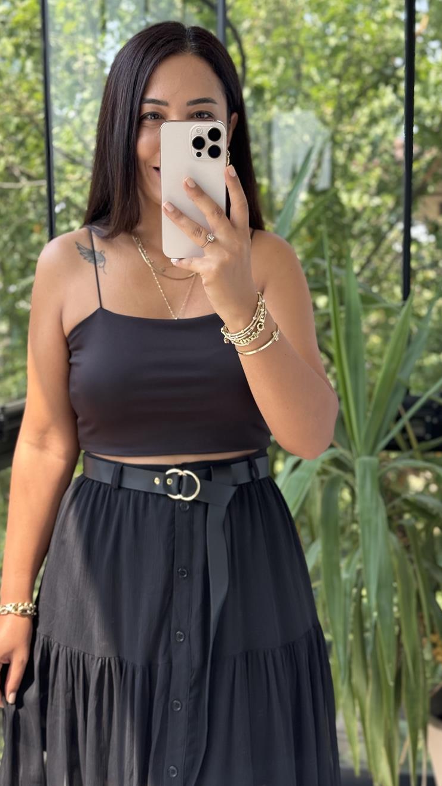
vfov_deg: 39.2
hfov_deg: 22.6
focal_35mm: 53
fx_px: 1104
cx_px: 183
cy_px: 389
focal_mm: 6.76
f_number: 1.78
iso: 64
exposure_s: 1/333
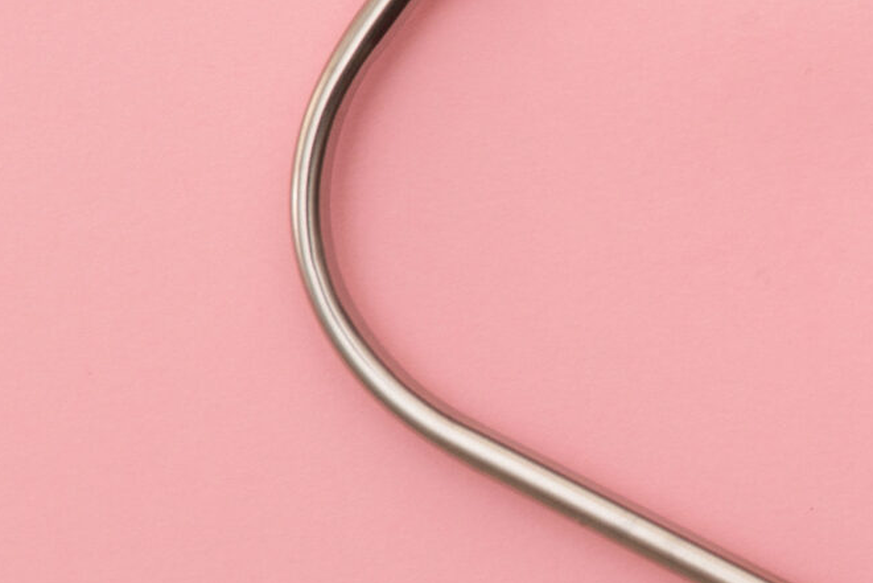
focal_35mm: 186
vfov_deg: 7.3
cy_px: -257
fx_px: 4511
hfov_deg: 10.5
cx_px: 1494
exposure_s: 1/125
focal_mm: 48
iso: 400
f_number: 6.3
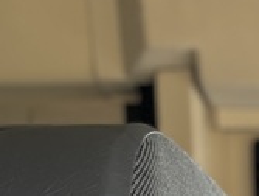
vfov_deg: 8.2
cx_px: 620
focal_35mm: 159
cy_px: 562
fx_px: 1192
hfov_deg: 10.6
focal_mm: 5.1
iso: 50
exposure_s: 1/122
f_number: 1.6
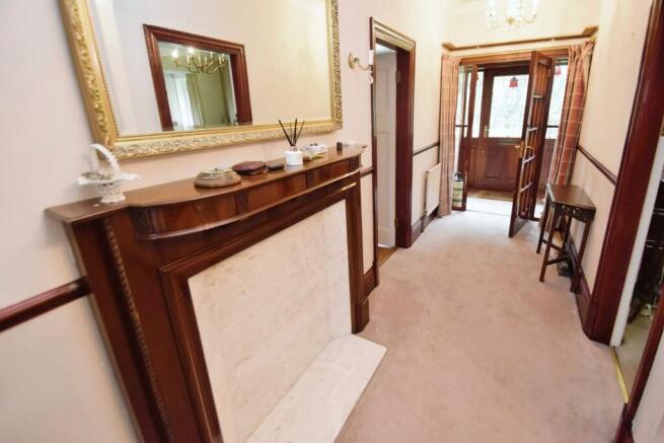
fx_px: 277
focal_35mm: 15
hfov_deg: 100.4
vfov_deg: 77.4
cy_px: 222
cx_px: 332
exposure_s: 1/60
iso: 1400
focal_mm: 10
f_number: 3.5
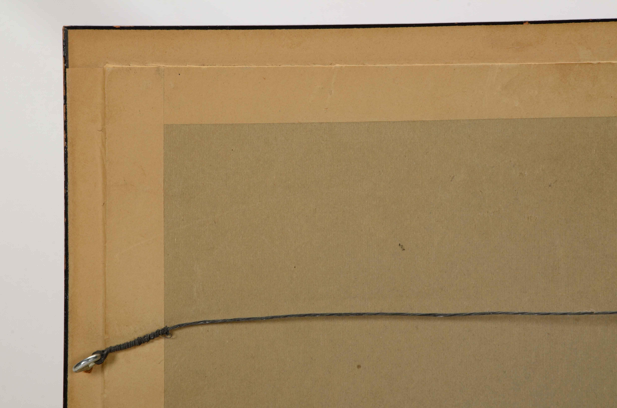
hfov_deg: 13.1
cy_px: 204
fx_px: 2694
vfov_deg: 8.7
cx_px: 308
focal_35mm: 158
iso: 200
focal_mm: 105
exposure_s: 1/160
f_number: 20
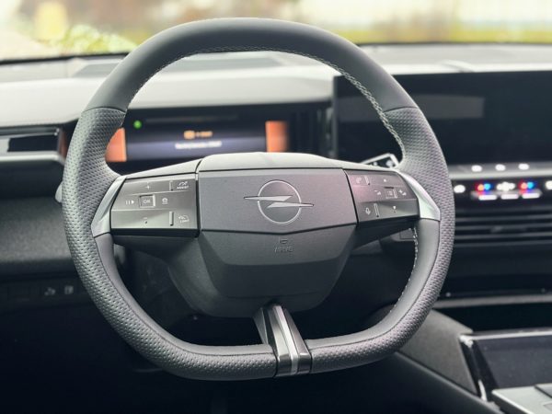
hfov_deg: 36.8
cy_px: 207
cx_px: 276
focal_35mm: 52
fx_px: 829
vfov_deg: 28.0
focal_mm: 5.96
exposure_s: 1/40
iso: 250
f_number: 1.6
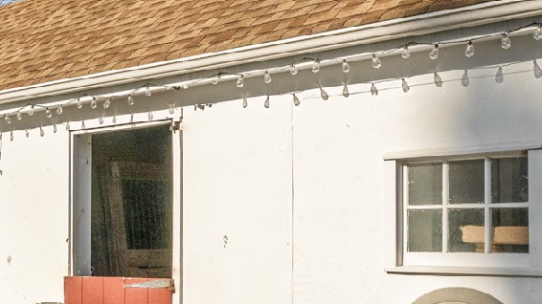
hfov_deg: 24.3
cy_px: 242
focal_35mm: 70
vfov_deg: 17.1
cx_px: -248
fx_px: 1006
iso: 400
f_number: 7.1
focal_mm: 14
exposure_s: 1/1250
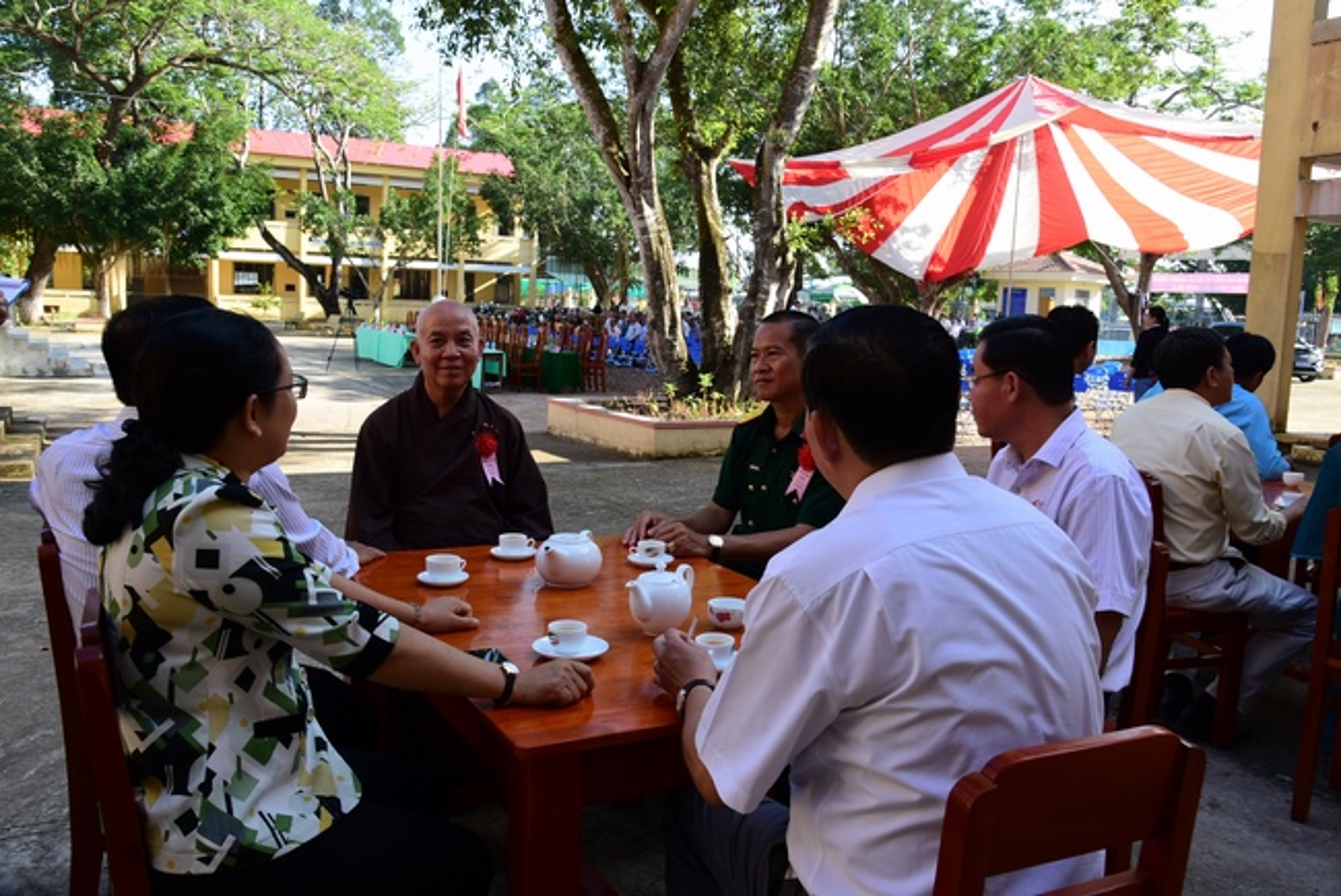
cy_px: 448
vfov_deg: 43.6
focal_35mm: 30
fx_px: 1118
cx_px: 670
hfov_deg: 61.9
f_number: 8
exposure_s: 1/80
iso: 200
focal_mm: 30
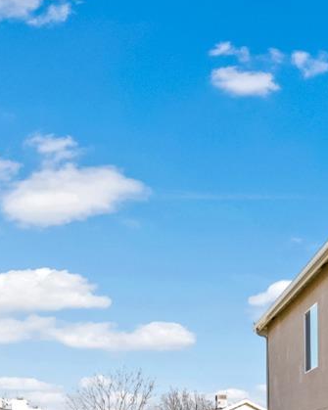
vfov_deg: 33.1
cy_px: 480
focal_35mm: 47
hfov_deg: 26.9
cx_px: 430
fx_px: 571
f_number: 7.1
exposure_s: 1/100
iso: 80
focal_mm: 14
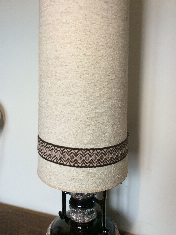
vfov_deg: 56.9
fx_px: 218
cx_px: 88
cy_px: 118
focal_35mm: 32
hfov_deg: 44.1
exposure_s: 1/25
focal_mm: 3.3
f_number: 2.4
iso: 64
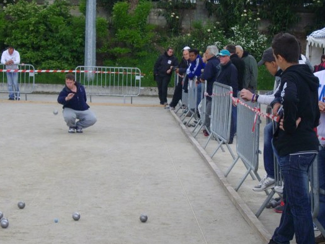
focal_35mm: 96
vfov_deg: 15.4
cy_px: 140
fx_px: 901
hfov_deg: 20.4
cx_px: 145
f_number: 4.2
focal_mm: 12.8
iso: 242
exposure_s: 1/80
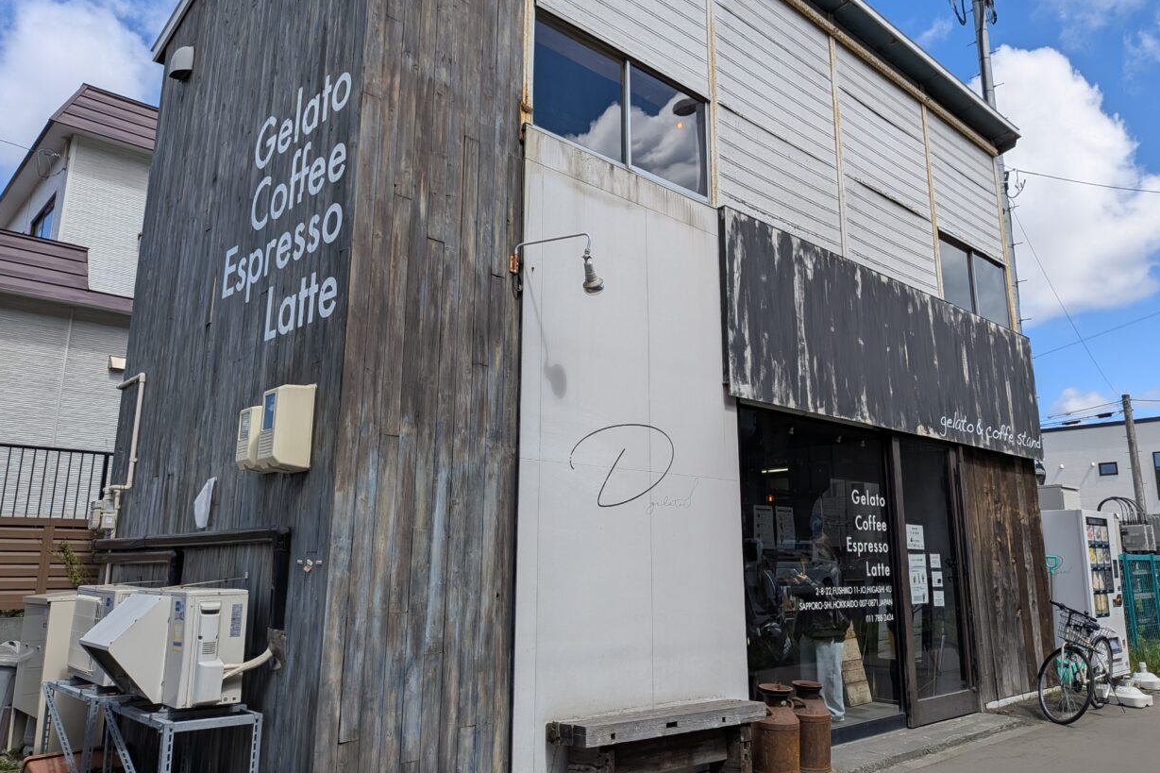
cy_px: 367
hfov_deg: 69.4
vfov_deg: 49.5
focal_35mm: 26
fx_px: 838
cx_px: 597
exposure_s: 1/1949
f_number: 1.7
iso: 29
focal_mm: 4.53
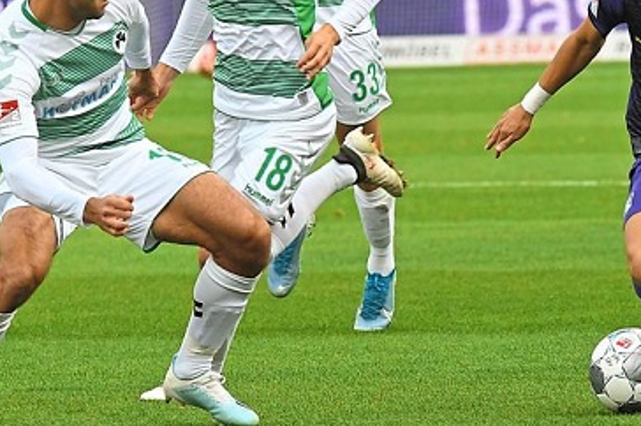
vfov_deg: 2.9
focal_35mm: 469
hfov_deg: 4.4
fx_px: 8341
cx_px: 438
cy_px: 92
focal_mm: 175
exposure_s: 1/2000
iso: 800
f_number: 4.5
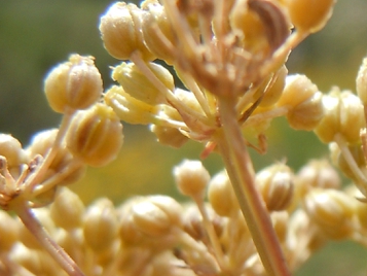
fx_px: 912
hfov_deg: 21.8
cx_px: 382
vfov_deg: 16.9
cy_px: 265
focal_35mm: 86
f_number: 3.5
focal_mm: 5.4
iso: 100
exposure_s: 1/640
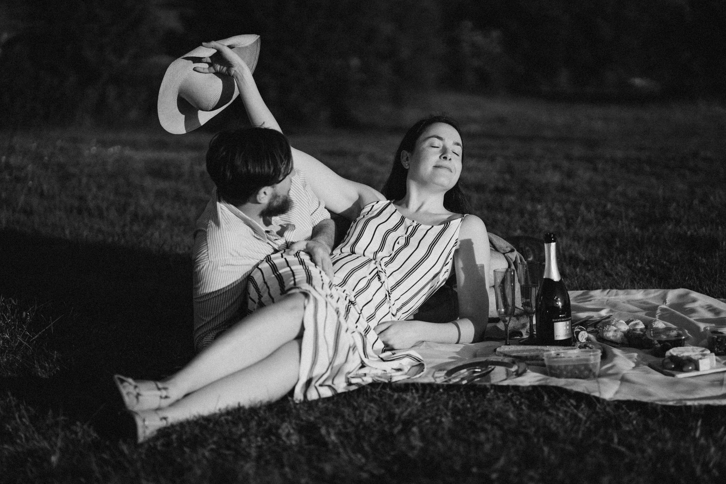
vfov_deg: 16.1
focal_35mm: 85
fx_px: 1714
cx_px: 363
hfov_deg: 23.9
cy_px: 242
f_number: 1.8
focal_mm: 85
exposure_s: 1/2500
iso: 100
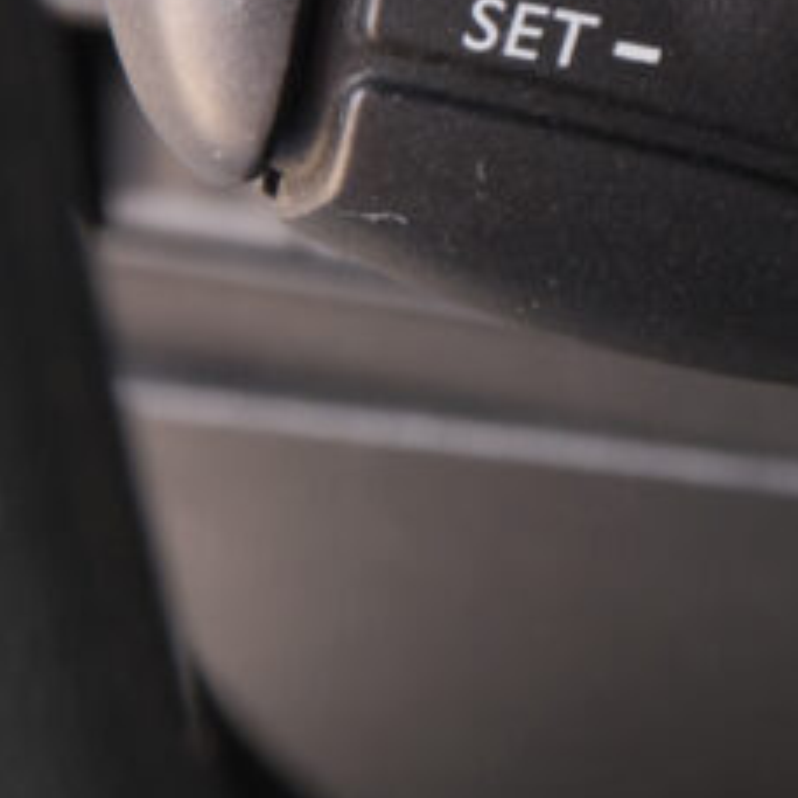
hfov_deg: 11.9
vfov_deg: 11.9
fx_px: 3782
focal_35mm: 145
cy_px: -37
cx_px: 808
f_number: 9
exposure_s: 1/100
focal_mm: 25.6
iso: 2000
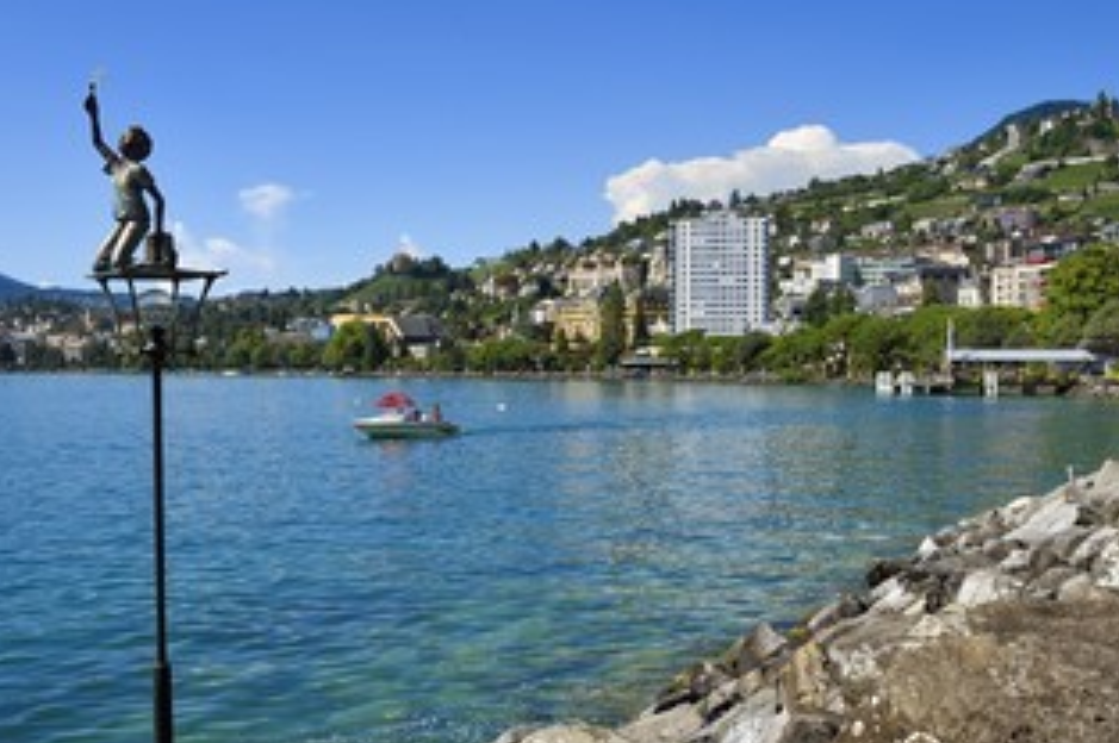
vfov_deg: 31.1
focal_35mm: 43
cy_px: 429
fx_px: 1335
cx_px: 561
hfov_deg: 45.5
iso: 200
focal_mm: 32
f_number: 11
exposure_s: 1/400
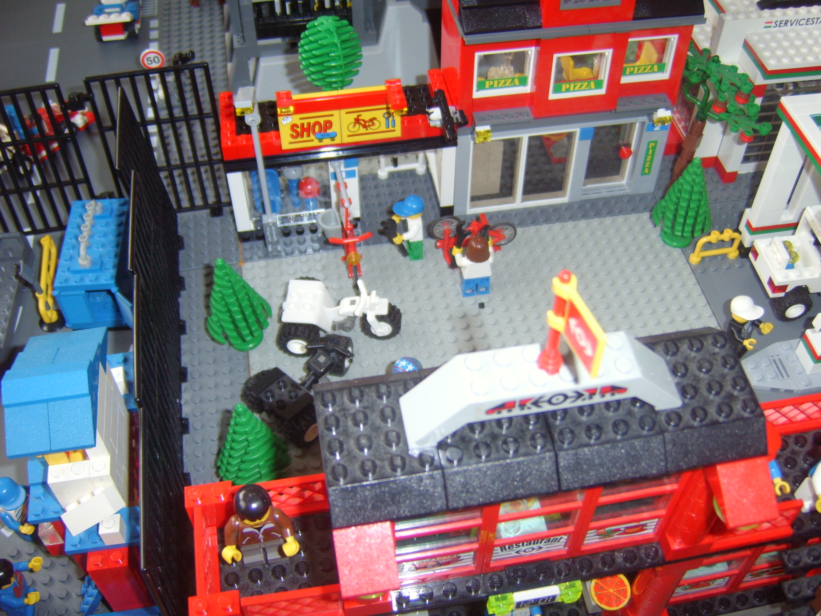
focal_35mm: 31
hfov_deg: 58.4
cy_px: 308
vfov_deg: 45.4
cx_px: 410
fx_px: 735
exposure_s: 1/30
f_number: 2.7
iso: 141
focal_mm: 8.13
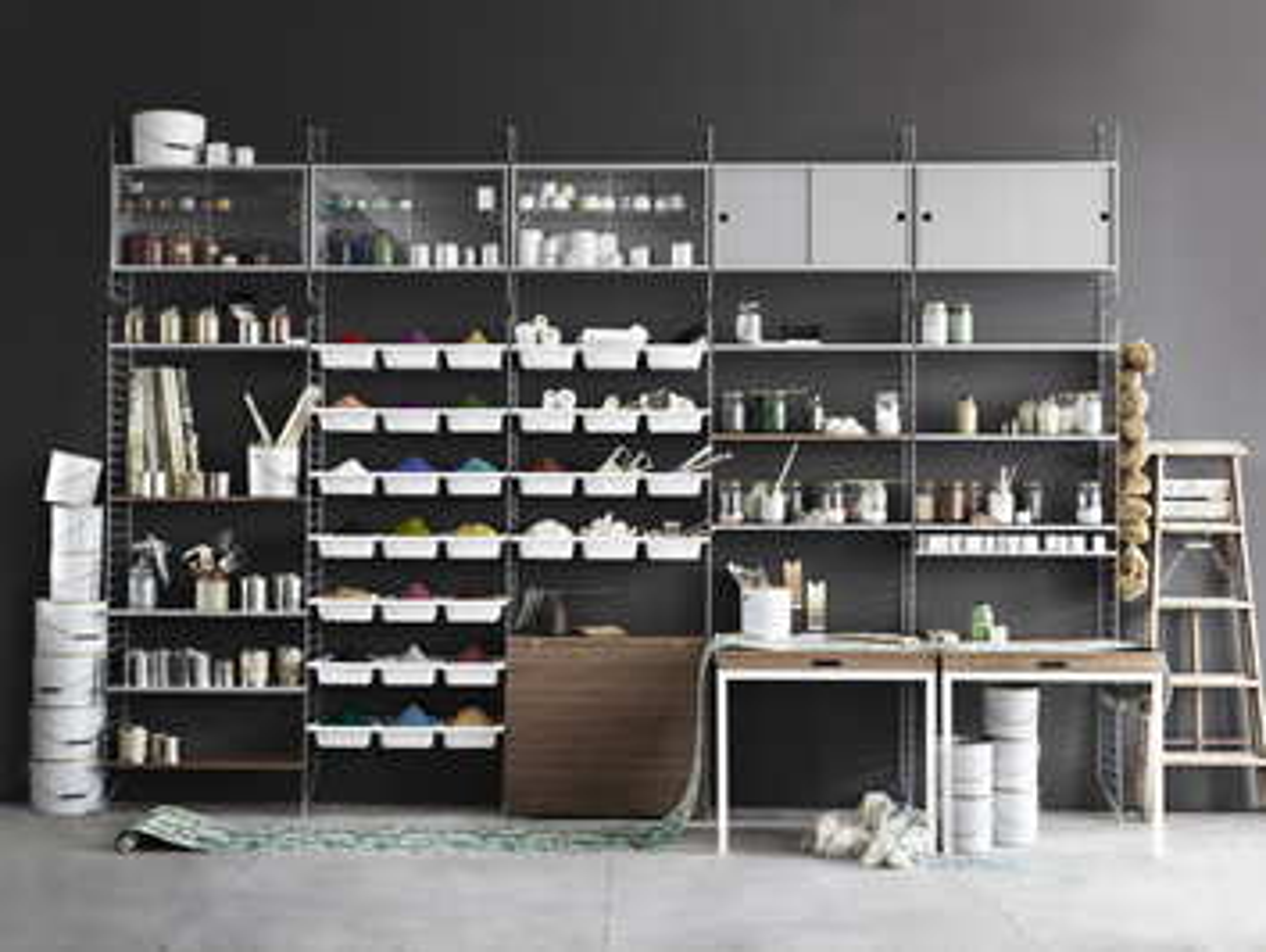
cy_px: 476
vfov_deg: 30.9
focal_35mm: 47
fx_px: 1720
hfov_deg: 40.4
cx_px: 633
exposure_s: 40
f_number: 9
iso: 100
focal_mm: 60
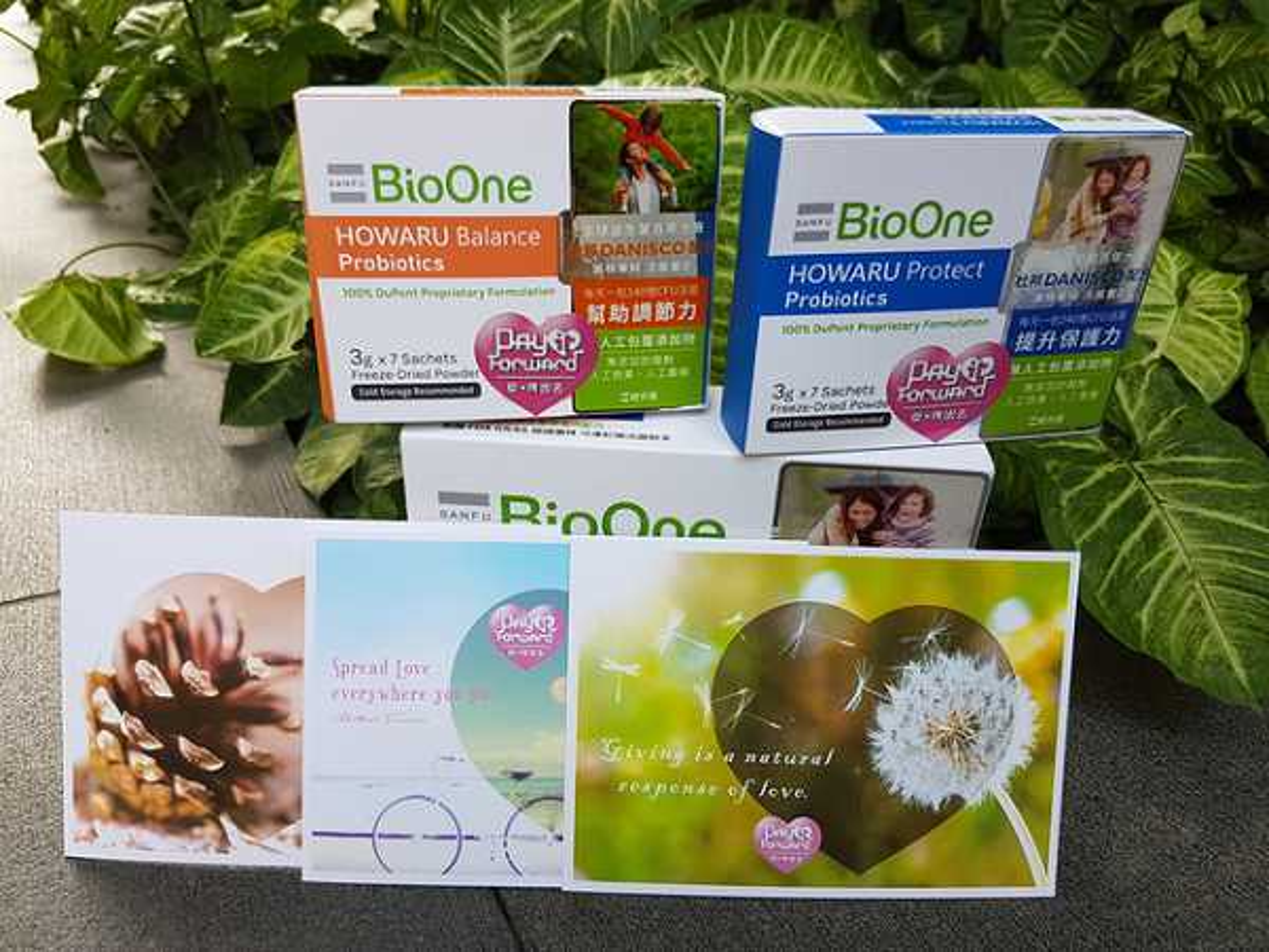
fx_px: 953
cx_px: 634
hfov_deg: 67.3
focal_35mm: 26
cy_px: 476
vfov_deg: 53.1
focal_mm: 4.2
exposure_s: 1/128
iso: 40
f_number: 1.7
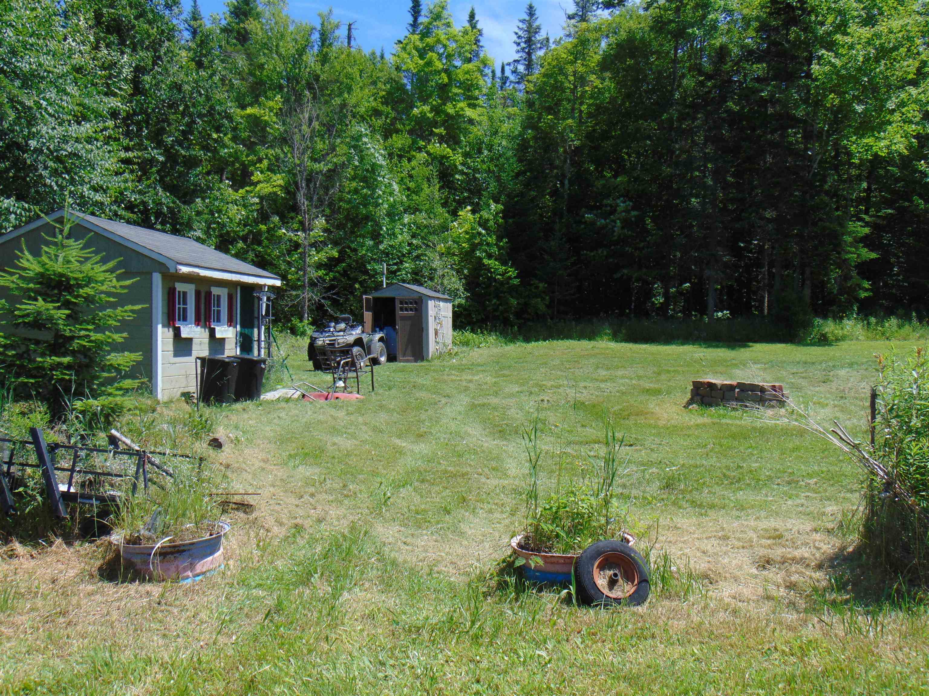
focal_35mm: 35
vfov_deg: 40.7
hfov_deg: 52.6
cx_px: 464
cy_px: 348
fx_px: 939
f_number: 3.2
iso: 80
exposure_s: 1/800
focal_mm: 6.3
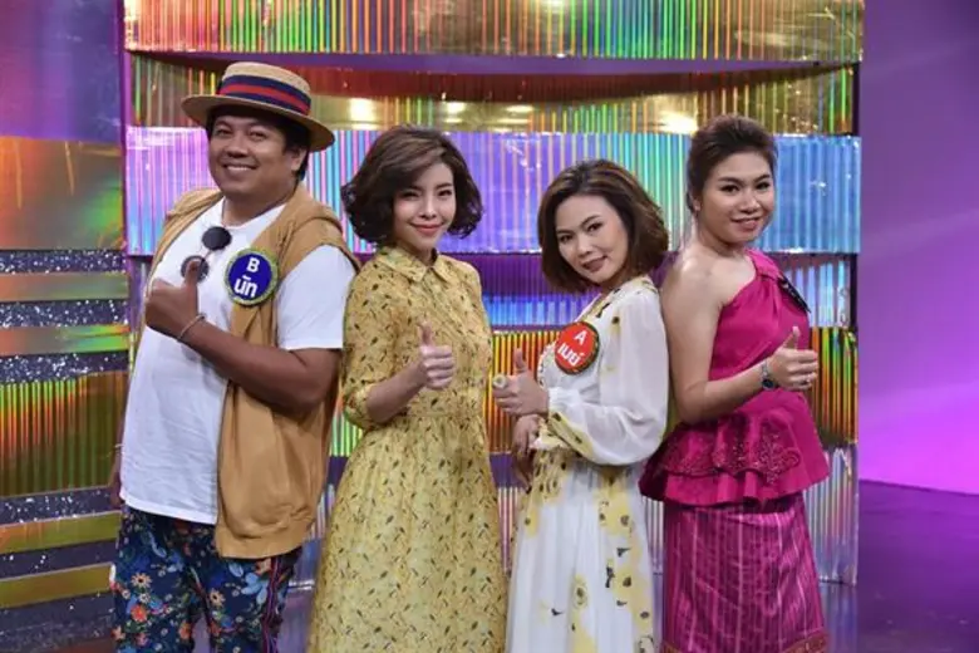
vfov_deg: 26.0
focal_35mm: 52
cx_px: 490
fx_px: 1414
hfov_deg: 38.2
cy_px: 326
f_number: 4.5
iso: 1600
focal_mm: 52
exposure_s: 1/200
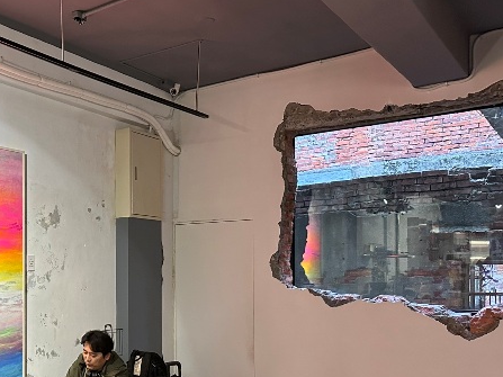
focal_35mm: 43
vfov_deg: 33.1
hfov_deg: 41.7
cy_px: 270
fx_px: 625
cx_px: 92
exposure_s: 1/60
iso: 500
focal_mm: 6.86
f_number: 1.78
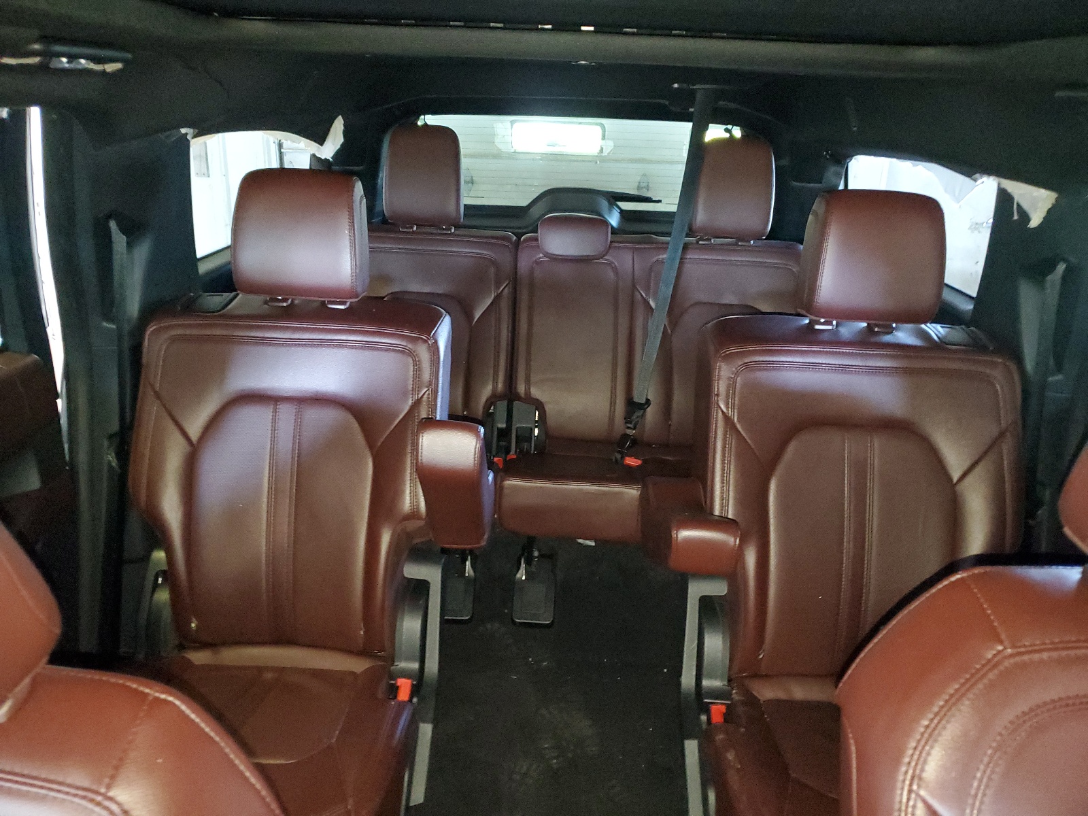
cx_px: 544
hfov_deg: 67.3
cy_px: 408
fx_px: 817
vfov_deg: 53.1
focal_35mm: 26
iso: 628
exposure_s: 1/15
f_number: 1.5
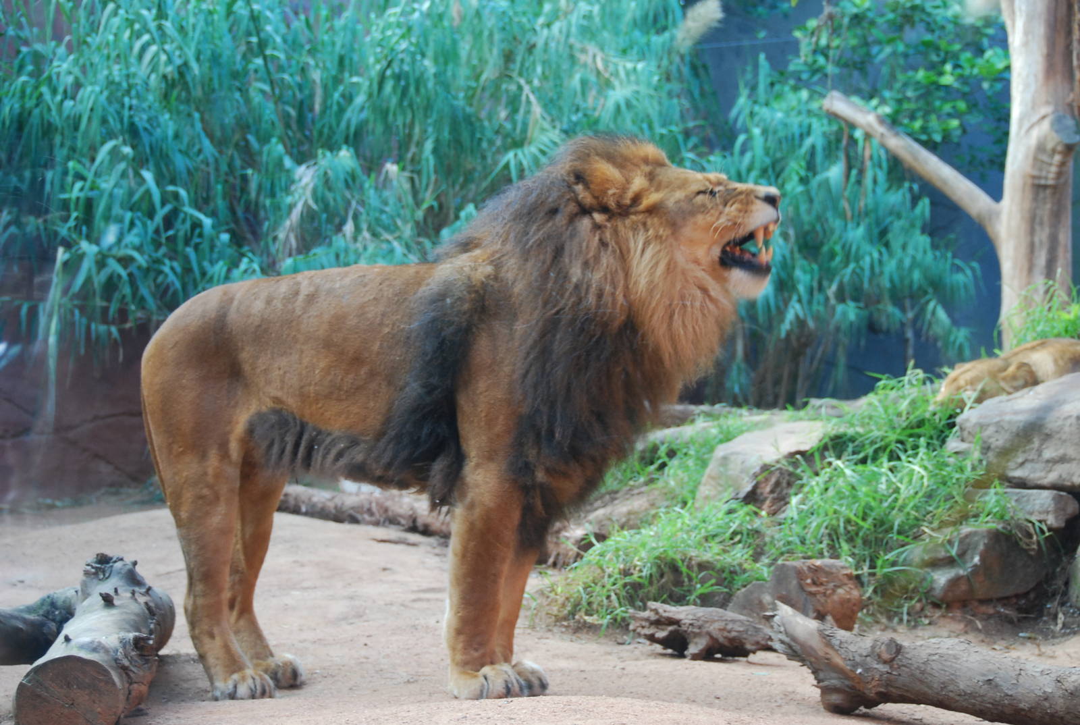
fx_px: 2345
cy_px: 362
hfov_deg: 25.9
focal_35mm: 78
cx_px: 540
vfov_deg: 17.6
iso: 450
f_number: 4.8
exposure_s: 1/30
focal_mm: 52
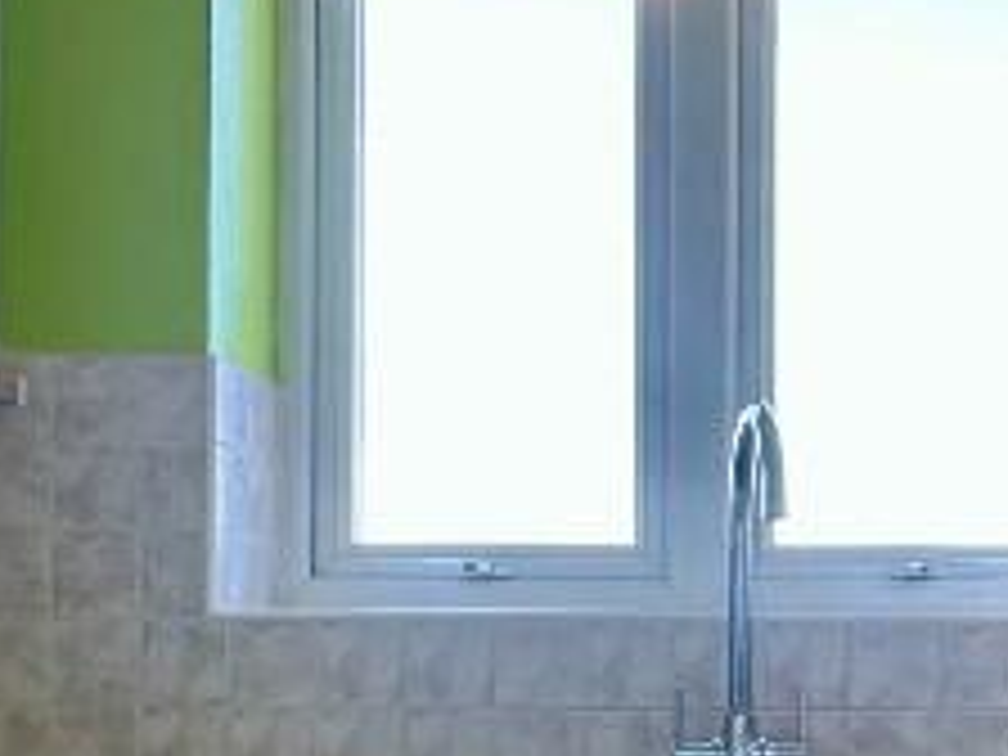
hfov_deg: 28.7
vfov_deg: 22.5
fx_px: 1864
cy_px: 657
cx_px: 963
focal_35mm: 64
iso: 100
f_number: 2.2
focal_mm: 2.22
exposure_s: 1/99
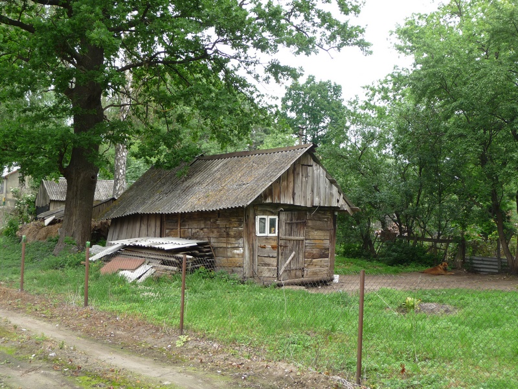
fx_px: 718
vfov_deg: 30.3
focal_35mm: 48
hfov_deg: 39.7
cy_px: 194
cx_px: 259
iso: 100
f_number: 4.2
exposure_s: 1/125
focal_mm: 8
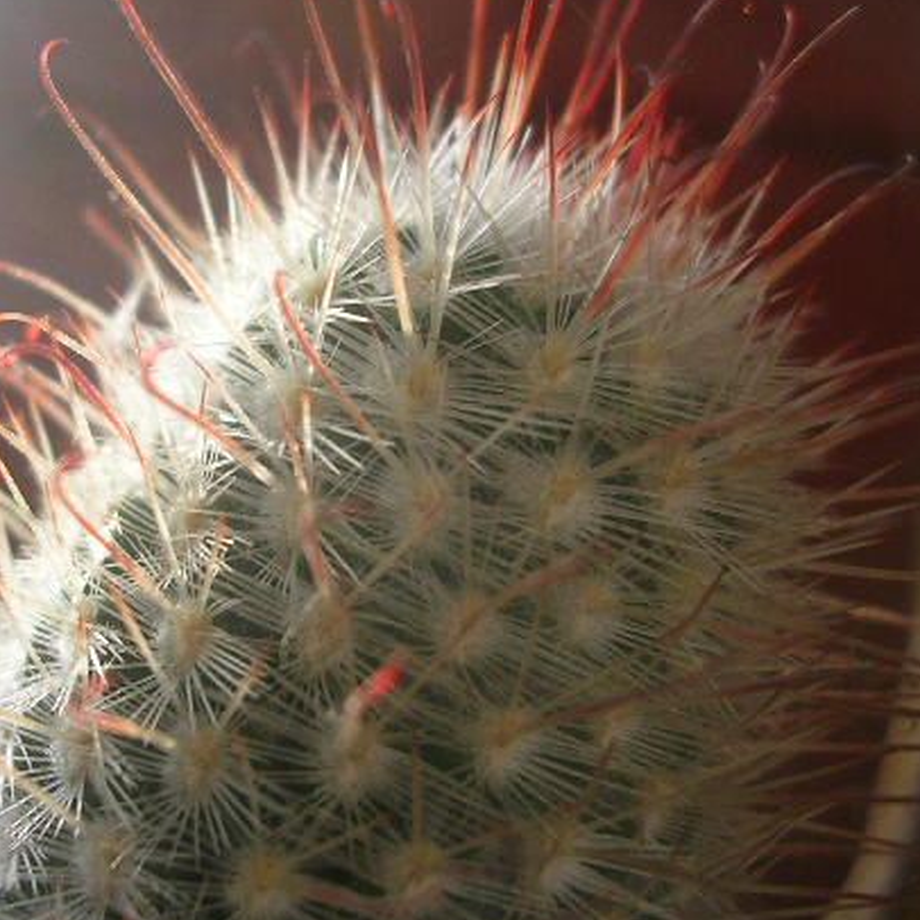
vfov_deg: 32.2
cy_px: 440
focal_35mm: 53
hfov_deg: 32.0
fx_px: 1594
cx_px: 322
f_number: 2.8
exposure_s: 1/71.7
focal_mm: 5.8
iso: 50
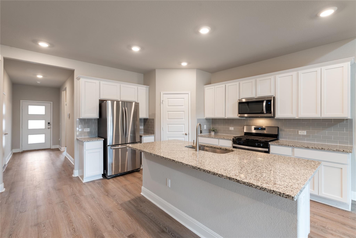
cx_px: 178
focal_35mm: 16
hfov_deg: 96.7
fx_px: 158
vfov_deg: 73.8
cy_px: 119
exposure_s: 1/5
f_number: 8
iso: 400
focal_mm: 16
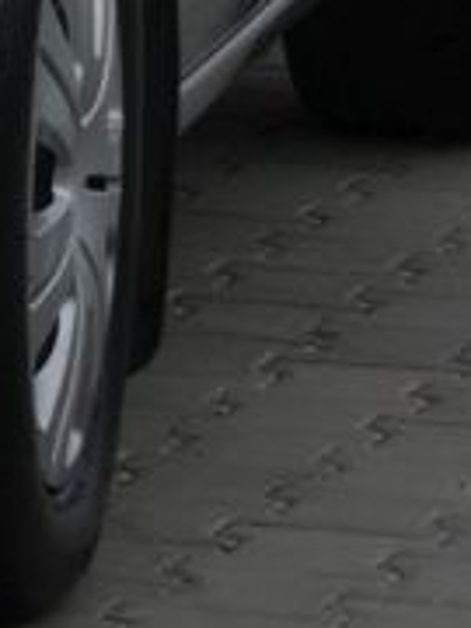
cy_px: -478
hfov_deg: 2.2
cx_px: -1019
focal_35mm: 655
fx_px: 11883
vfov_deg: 3.0
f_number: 5
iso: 80
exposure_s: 1/400
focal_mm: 20.5
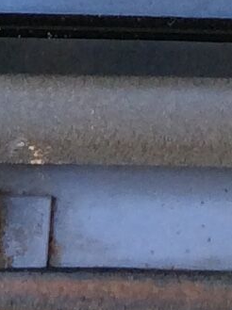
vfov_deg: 7.1
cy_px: -598
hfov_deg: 5.9
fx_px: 2256
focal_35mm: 252
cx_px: 291
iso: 50
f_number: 2.4
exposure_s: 1/25
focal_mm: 3.3
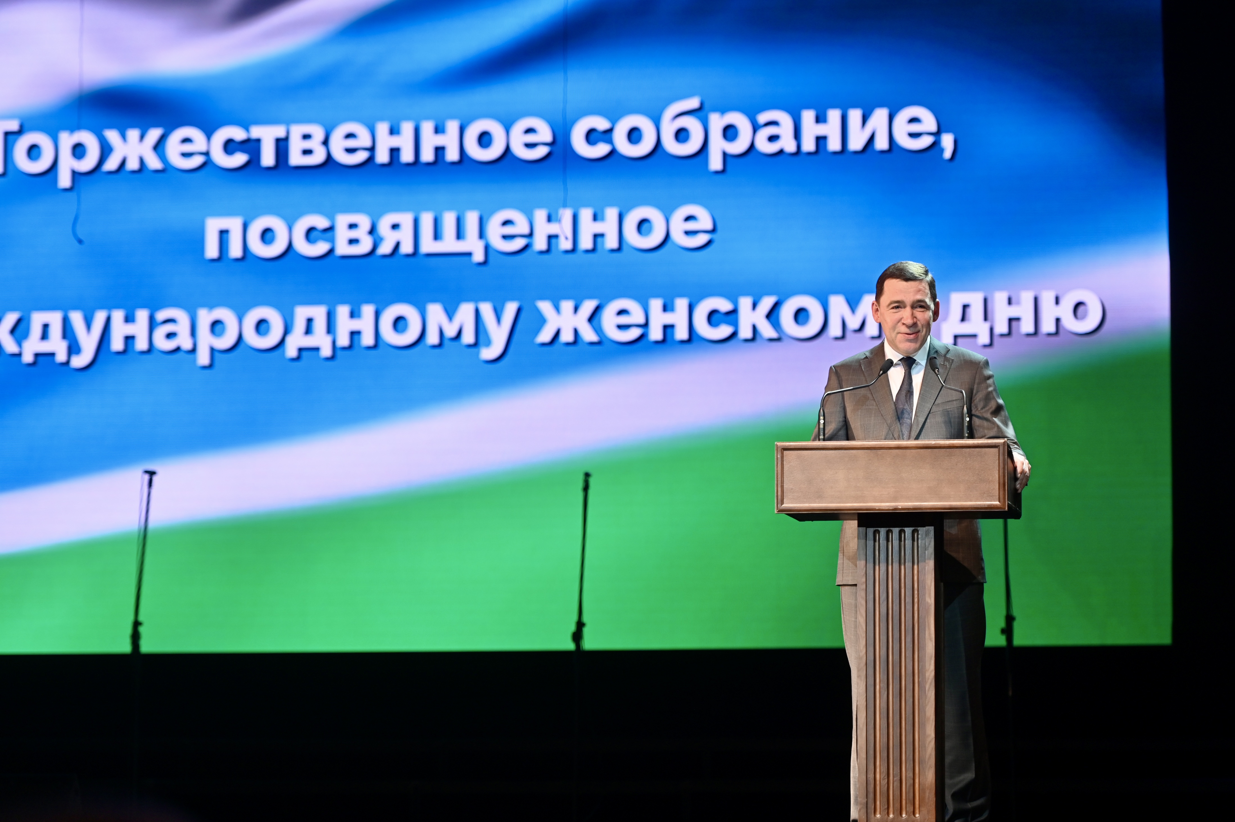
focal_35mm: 125
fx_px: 4286
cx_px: 618
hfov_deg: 16.4
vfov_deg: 11.0
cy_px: 411
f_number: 2.8
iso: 400
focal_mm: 125
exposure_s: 1/160
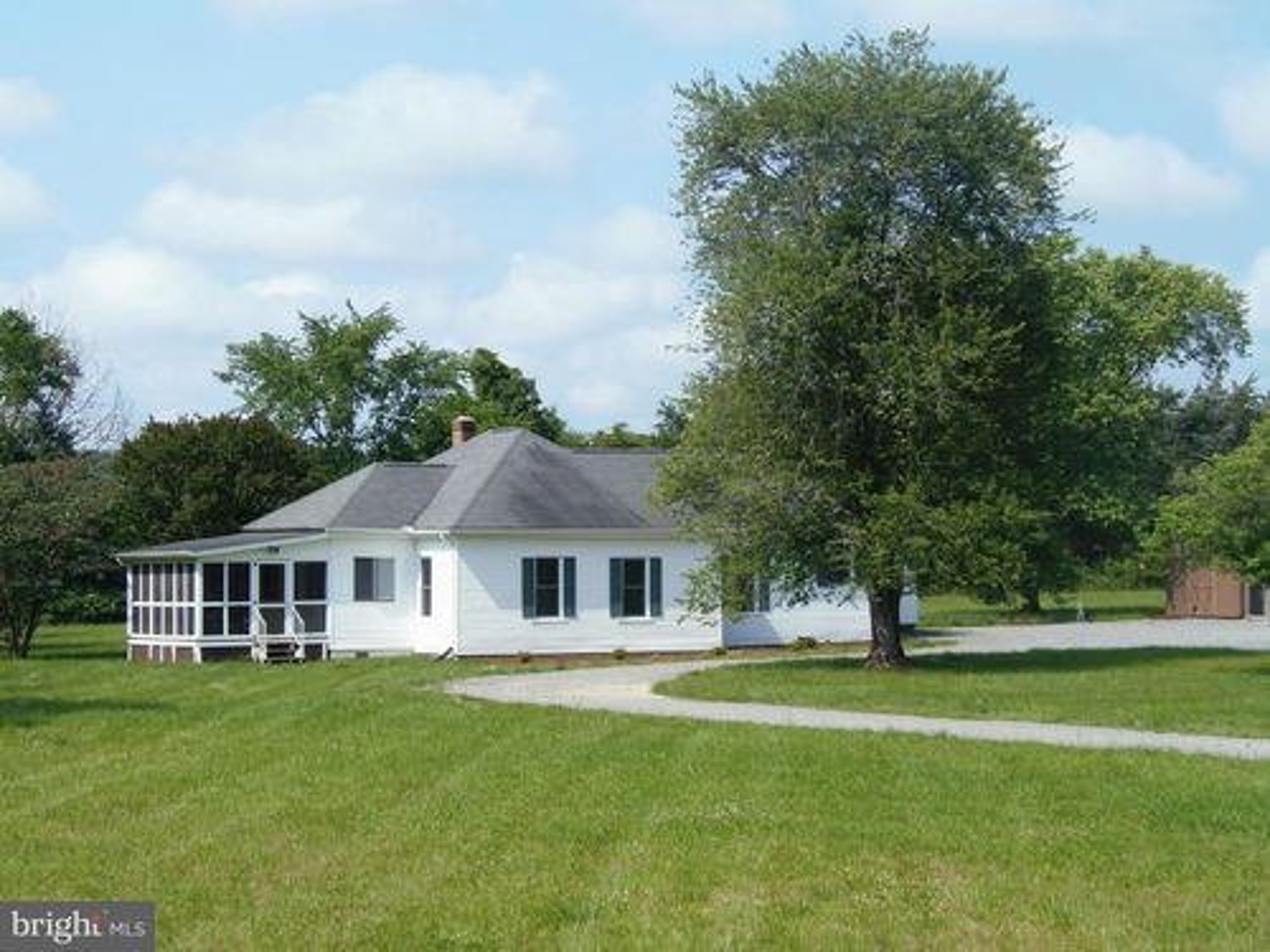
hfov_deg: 26.3
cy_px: 476
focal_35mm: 74
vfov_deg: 19.9
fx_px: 2715
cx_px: 635
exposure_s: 1/400
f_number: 4.2
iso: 64
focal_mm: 13.7
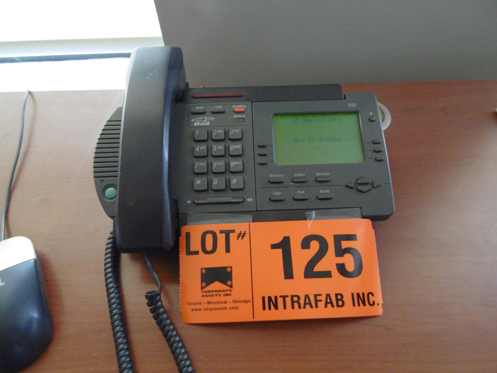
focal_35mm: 22
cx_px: 248
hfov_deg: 76.4
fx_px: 316
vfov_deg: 61.1
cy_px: 186
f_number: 3
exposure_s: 1/20
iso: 400
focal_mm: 4
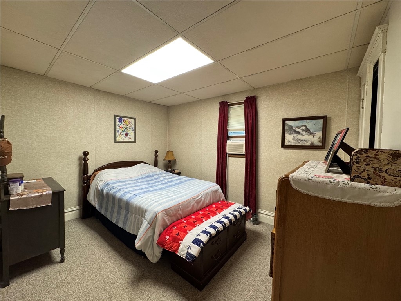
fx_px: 162
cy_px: 150
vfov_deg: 85.7
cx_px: 200
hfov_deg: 102.1
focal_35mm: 14
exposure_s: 1/120
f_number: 2.2
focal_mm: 2.22
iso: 250
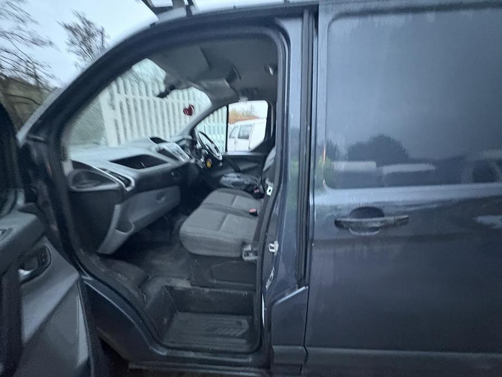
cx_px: 251
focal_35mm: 14
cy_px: 188
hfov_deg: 102.1
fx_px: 203
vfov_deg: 85.7
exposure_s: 1/30
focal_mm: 2.22
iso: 1600
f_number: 2.2
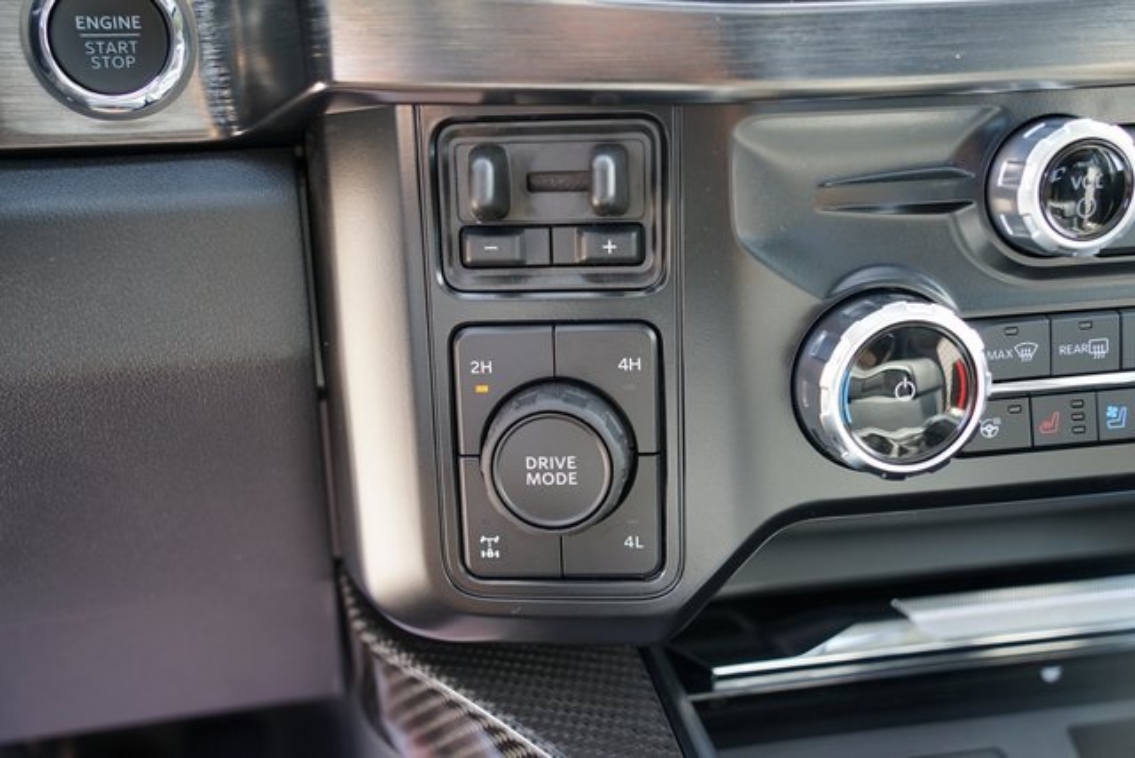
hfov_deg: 49.5
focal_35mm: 39
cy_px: 379
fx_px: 1230
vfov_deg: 34.2
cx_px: 568
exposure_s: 1/60
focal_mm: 39
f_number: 4
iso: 500
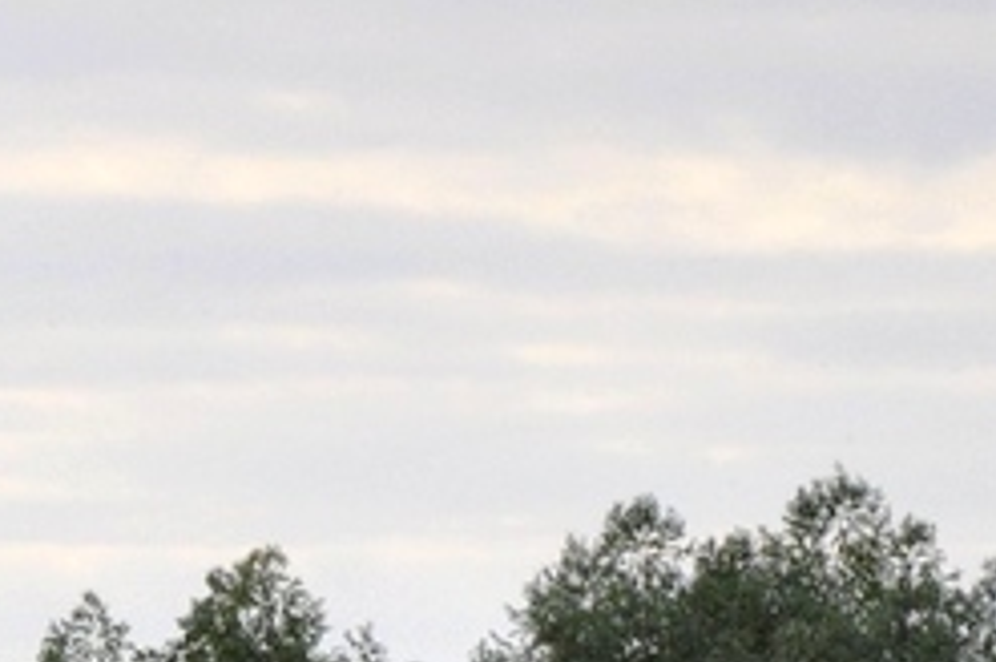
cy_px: 1152
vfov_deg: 2.4
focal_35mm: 572
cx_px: -766
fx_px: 15804
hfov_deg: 3.6
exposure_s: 1/400
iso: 320
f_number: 7.1
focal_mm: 92
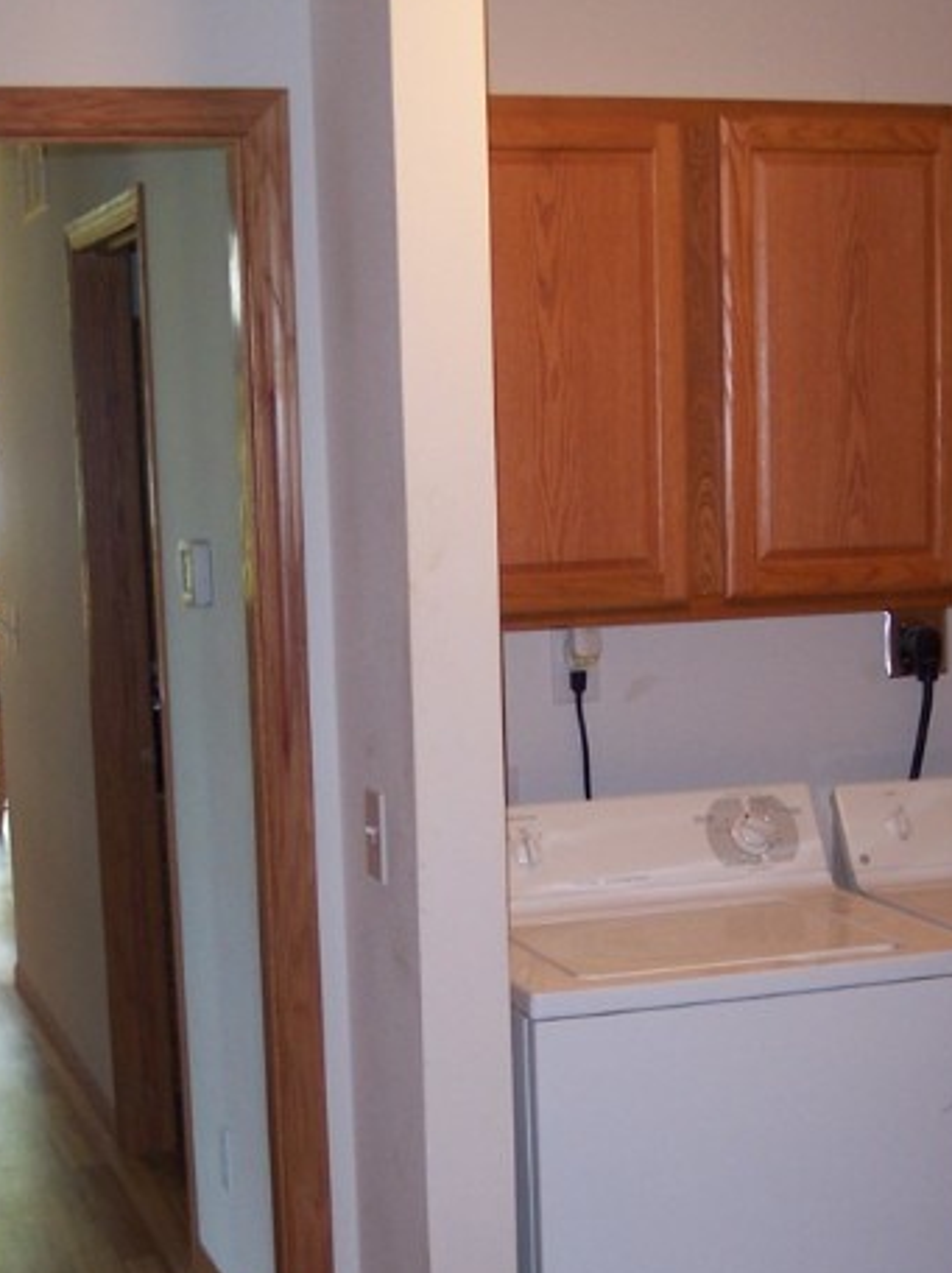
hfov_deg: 22.9
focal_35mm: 64
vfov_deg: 30.0
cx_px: 496
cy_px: 863
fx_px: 2351
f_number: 2.8
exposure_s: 1/30
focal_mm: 8
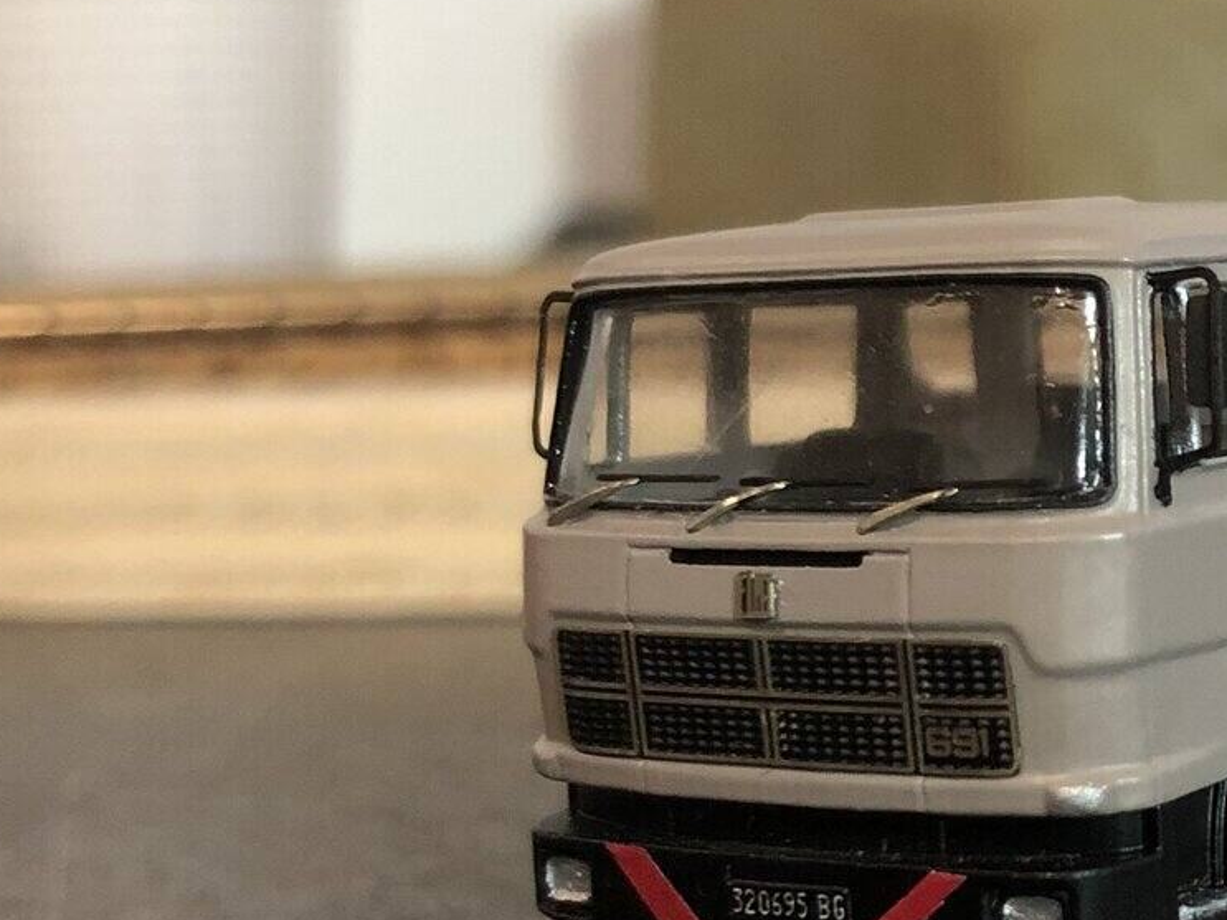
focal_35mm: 76
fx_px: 2693
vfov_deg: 19.4
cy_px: 484
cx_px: 1244
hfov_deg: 24.4
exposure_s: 1/14
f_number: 1.8
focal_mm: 3.99
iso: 100
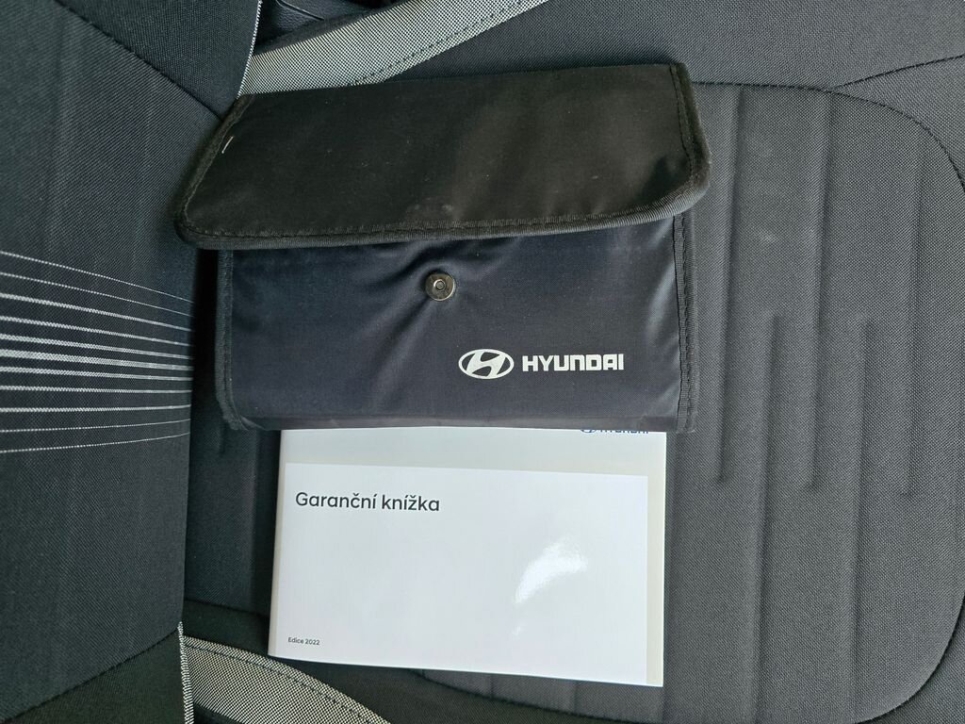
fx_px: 641
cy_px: 362
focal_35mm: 23
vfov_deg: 58.9
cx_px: 482
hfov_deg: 73.9
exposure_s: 1/180
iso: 125
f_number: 1.7
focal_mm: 6.3
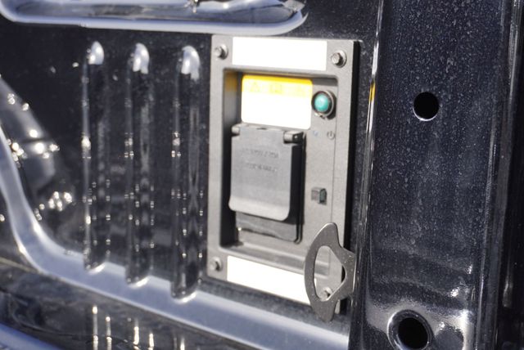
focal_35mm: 48
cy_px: 175
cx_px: 262
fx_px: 699
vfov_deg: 28.1
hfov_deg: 41.1
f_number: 5
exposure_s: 1/125
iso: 100
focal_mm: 32
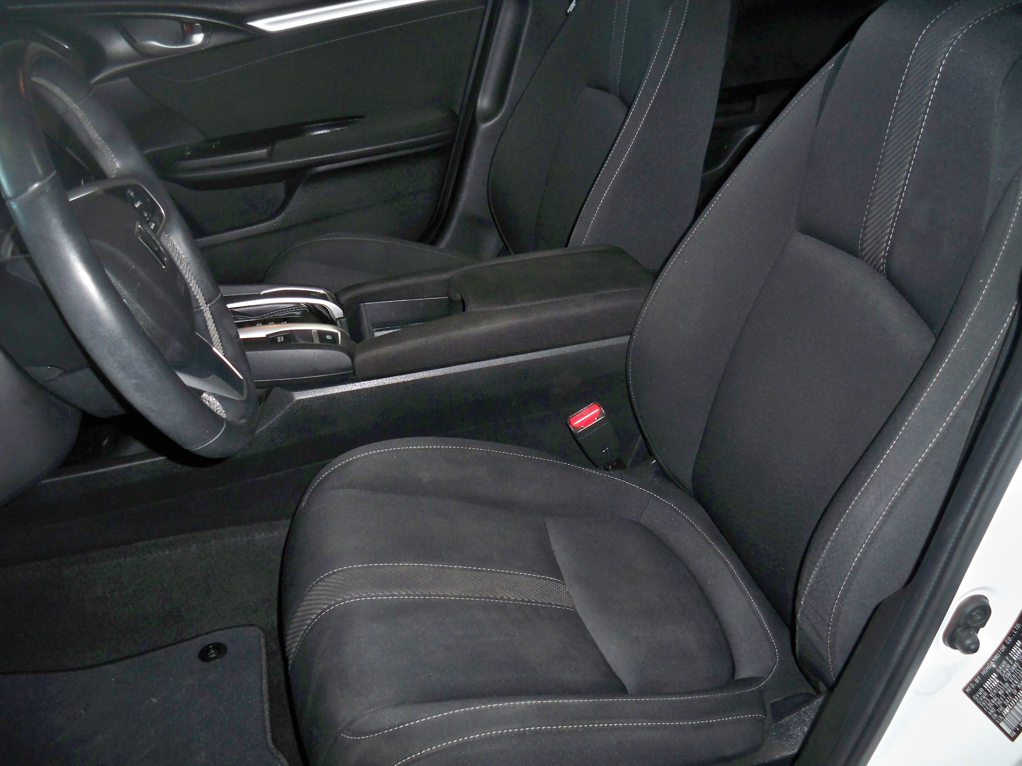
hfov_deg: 52.6
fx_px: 1033
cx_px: 511
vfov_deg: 40.7
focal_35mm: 35
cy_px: 383
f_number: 3.1
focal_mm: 6.3
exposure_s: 1/60
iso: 200
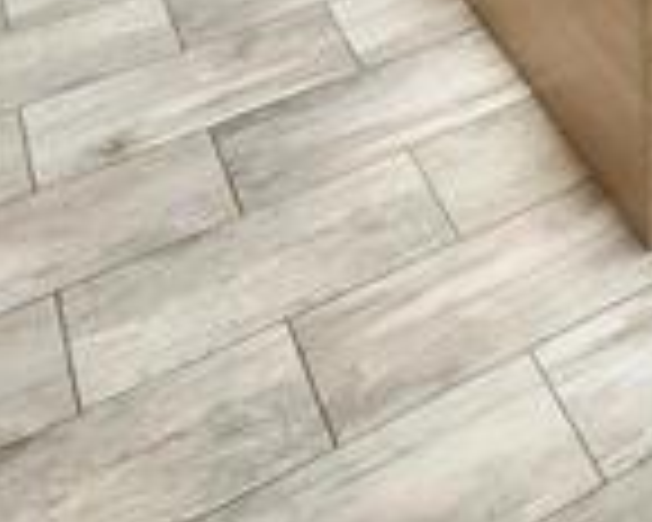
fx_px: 1351
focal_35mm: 70
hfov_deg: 23.4
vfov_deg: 13.9
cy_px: -783
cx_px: 890
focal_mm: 2.2
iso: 100
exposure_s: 1/100
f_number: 2.2
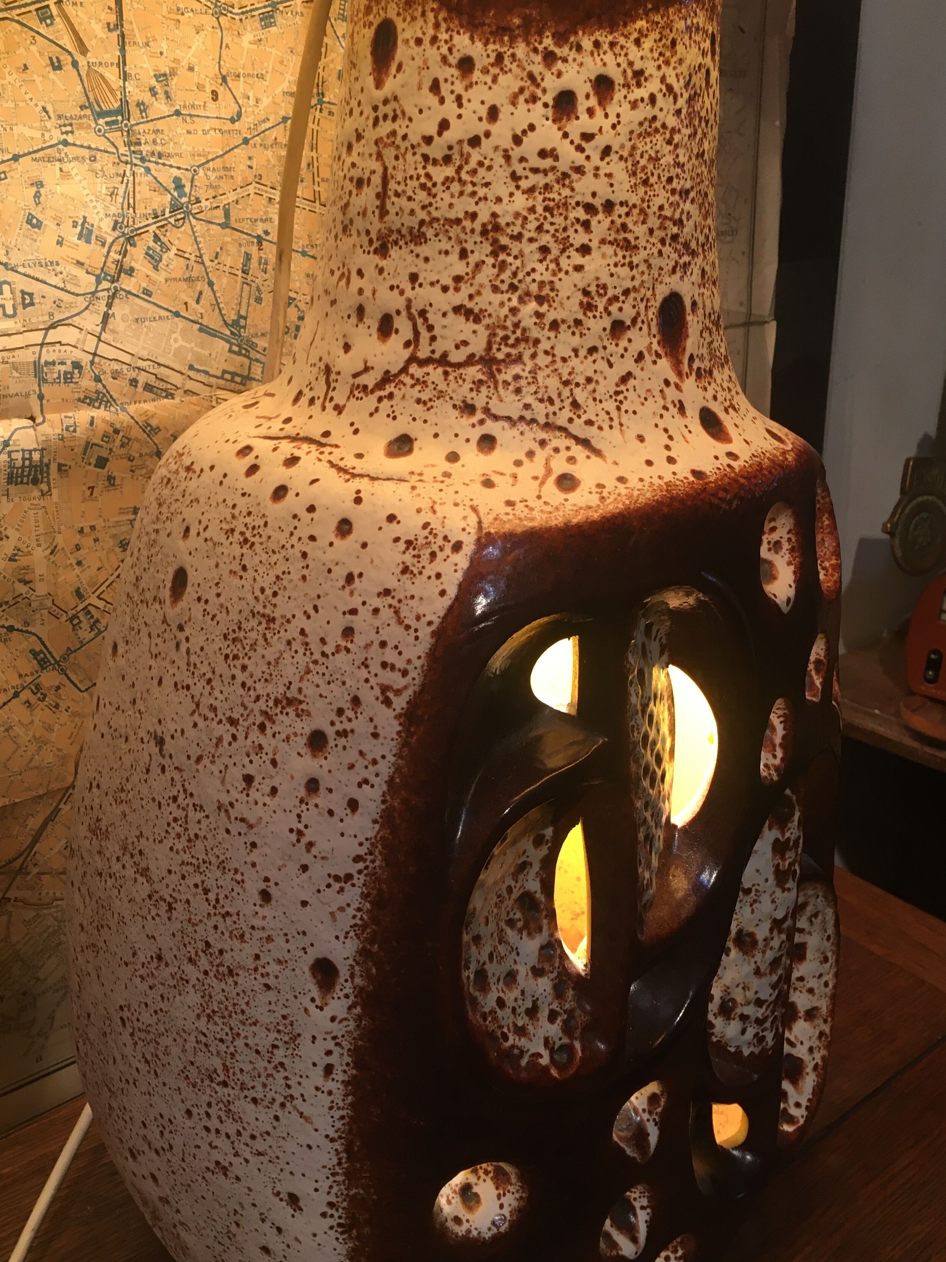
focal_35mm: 35
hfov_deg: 40.7
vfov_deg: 52.6
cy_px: 671
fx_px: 1275
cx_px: 496
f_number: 2.2
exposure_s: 1/33
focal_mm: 4.15
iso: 80
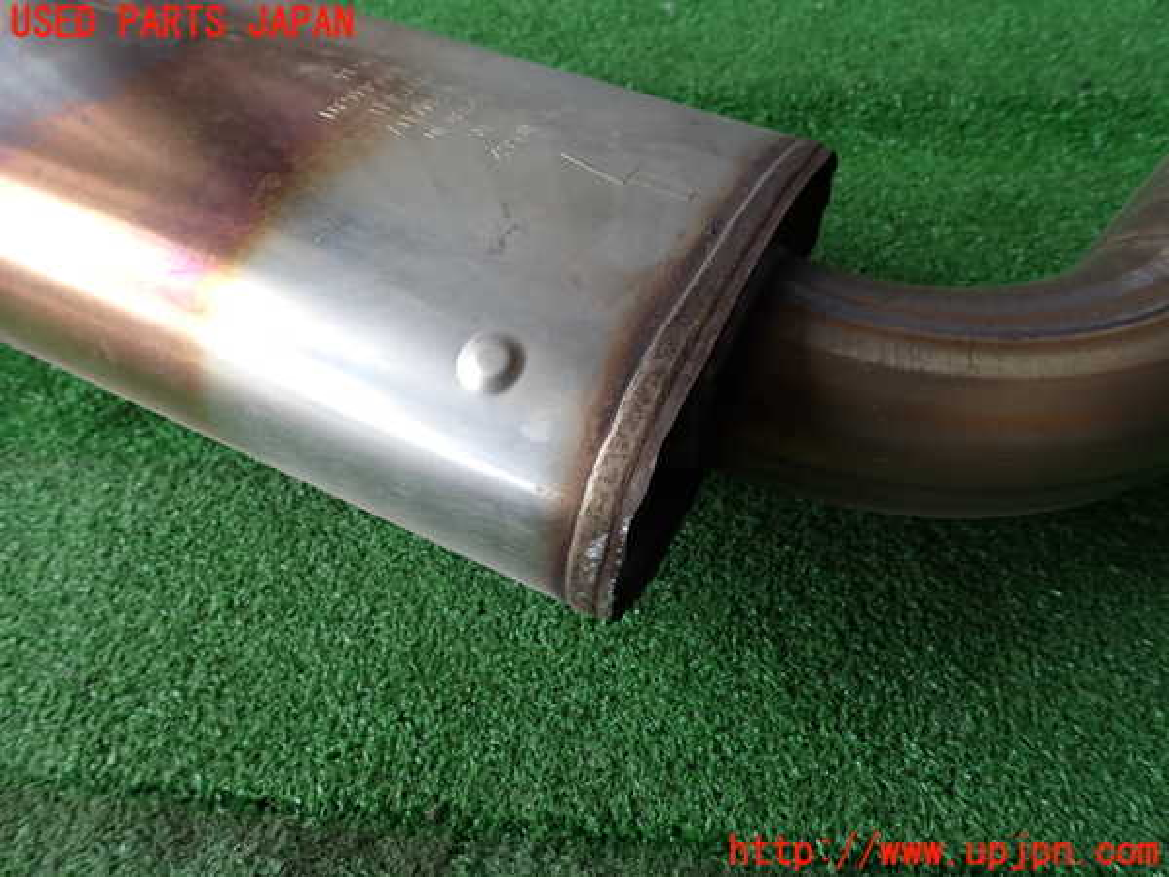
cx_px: 584
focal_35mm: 25
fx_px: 844
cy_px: 438
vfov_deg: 54.9
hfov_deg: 69.4
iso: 100
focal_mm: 4.5
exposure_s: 1/125
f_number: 2.8
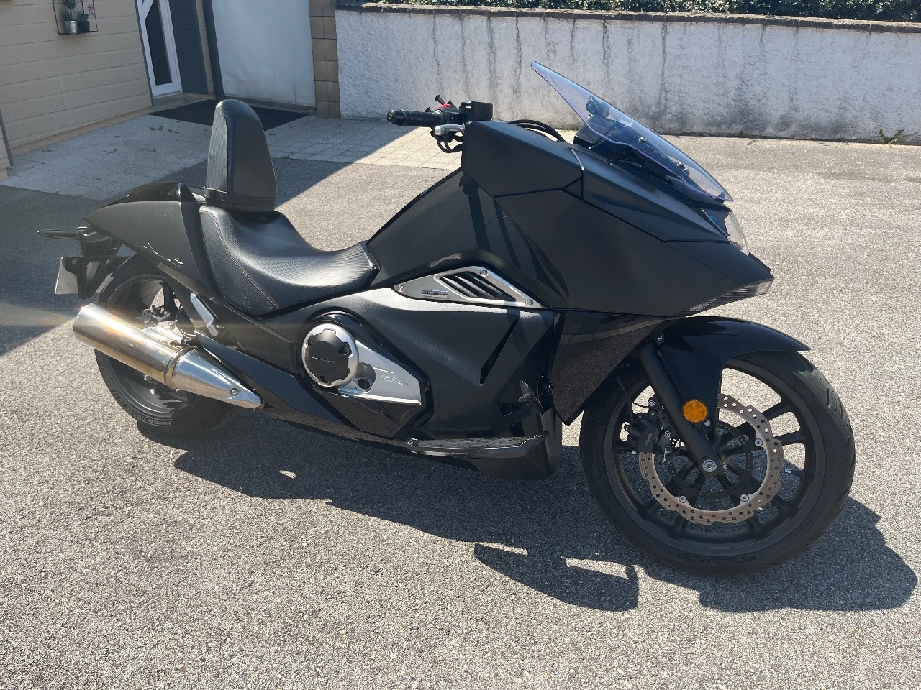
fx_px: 692
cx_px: 460
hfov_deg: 67.3
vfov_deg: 53.1
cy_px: 345
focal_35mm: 26
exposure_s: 1/1672
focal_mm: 5.1
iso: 50
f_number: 1.6
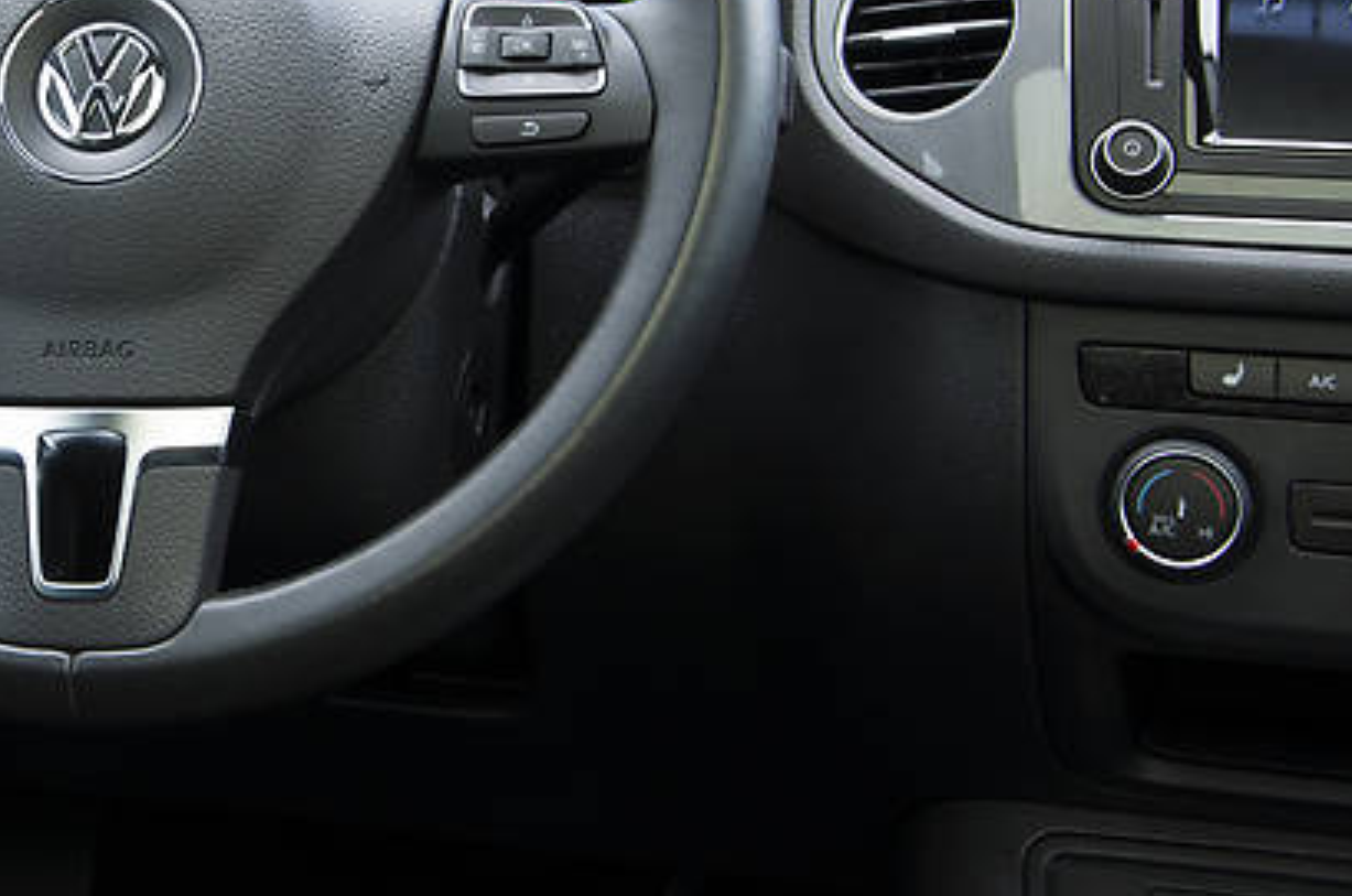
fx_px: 3523
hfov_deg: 21.3
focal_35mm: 94
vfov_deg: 14.4
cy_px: 114
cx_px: 175
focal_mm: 32
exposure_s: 1/20
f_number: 5.6
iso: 100
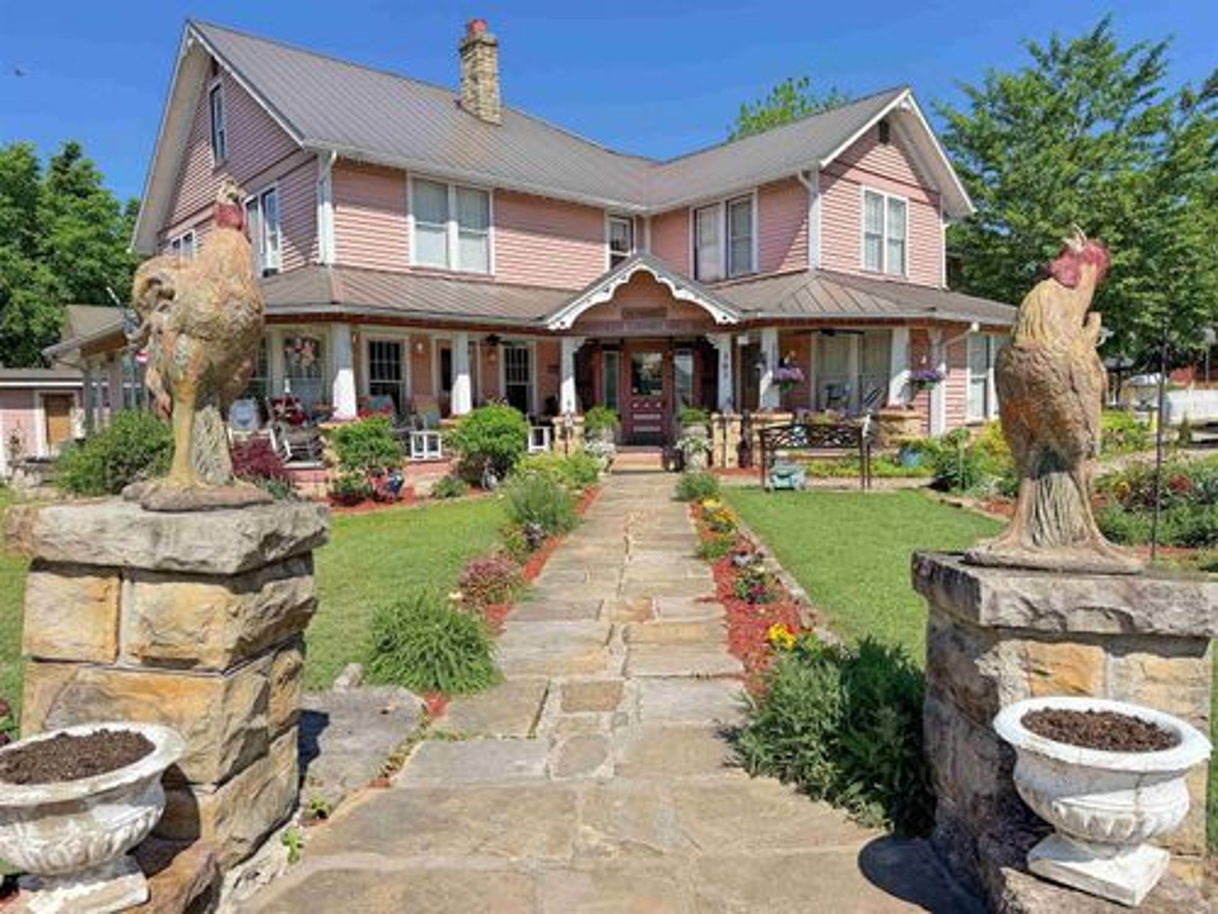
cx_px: 609
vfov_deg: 56.8
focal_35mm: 24
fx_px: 844
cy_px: 457
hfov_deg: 71.6
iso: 80
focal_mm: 6.76
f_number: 1.78
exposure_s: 1/5319
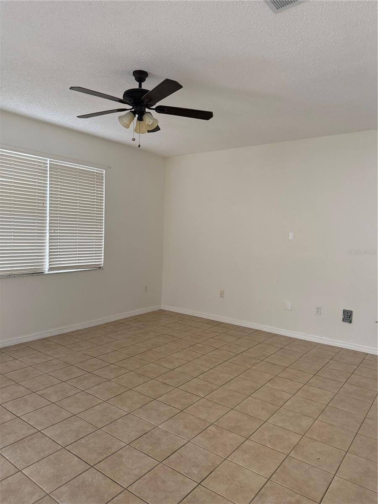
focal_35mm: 24
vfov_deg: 71.6
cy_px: 252
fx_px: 349
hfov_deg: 56.8
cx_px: 189
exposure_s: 1/243
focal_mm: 6.76
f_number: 1.78
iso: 200
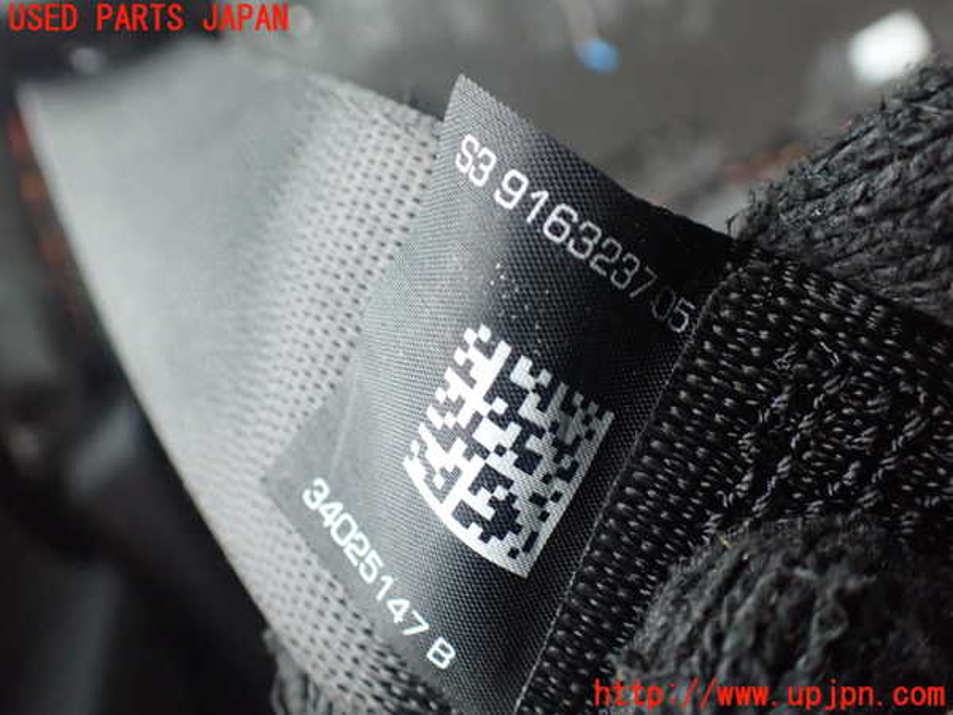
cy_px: 358
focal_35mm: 30
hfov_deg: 60.0
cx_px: 476
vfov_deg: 46.8
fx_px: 826
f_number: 2.3
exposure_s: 1/60
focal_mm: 5.4
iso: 800
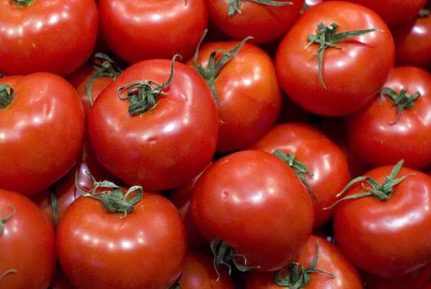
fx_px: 660
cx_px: 204
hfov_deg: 36.2
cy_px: 137
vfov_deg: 24.7
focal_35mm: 55
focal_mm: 30
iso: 400
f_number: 4
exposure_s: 1/60
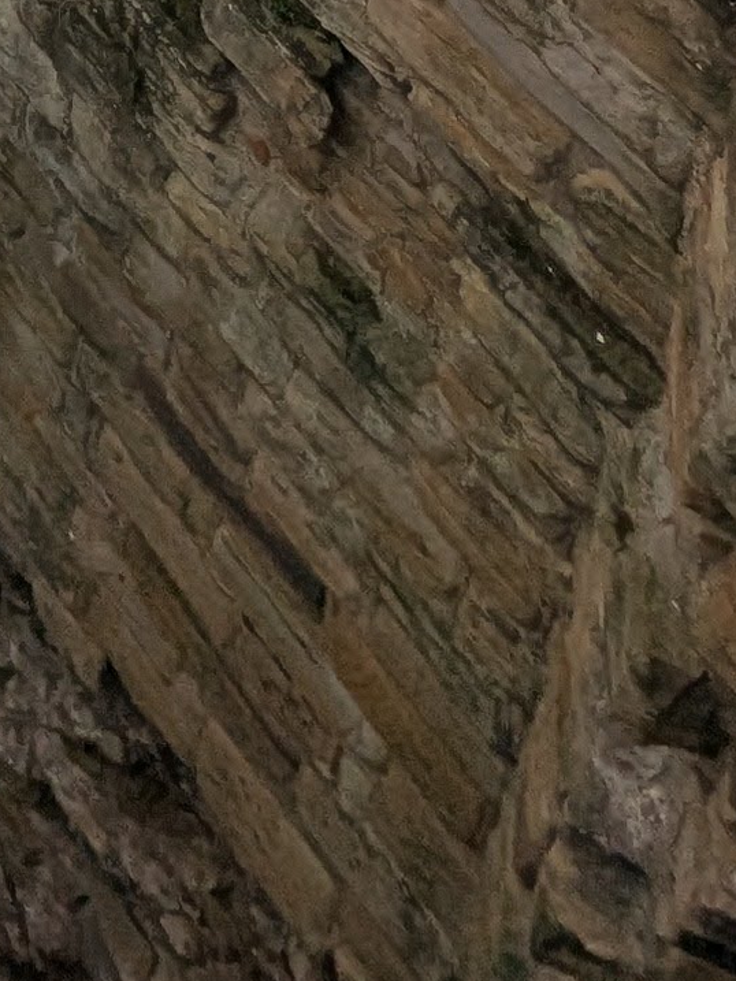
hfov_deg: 12.9
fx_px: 2551
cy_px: -1541
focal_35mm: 90
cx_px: -988
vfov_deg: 13.5
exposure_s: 1/1368
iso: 50
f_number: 2.2
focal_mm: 2.35
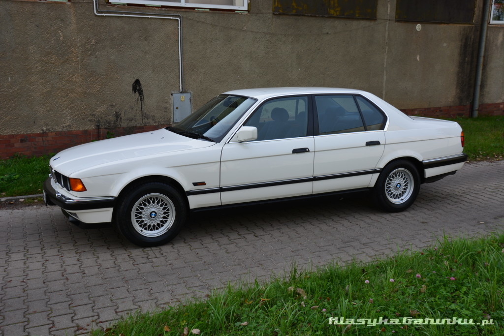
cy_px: 168
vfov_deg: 36.9
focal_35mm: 36
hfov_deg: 53.1
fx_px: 504
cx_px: 252
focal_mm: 24
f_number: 10
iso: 200
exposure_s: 1/60
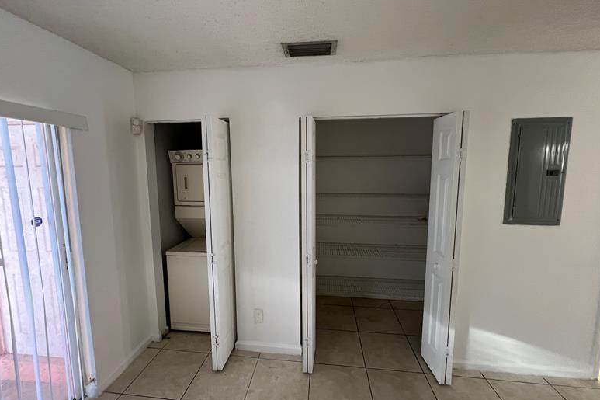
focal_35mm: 14
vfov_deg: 81.2
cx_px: 294
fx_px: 233
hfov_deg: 104.3
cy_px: 196
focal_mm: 1.57
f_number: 1.8
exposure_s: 1/60
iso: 250
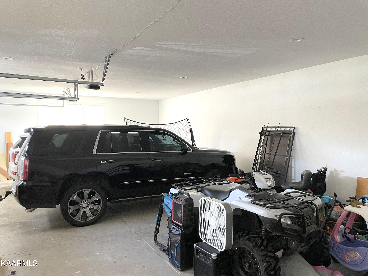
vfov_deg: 53.1
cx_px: 184
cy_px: 138
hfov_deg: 67.3
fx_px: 276
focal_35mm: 26
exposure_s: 1/60
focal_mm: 4.2
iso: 160
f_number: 1.6
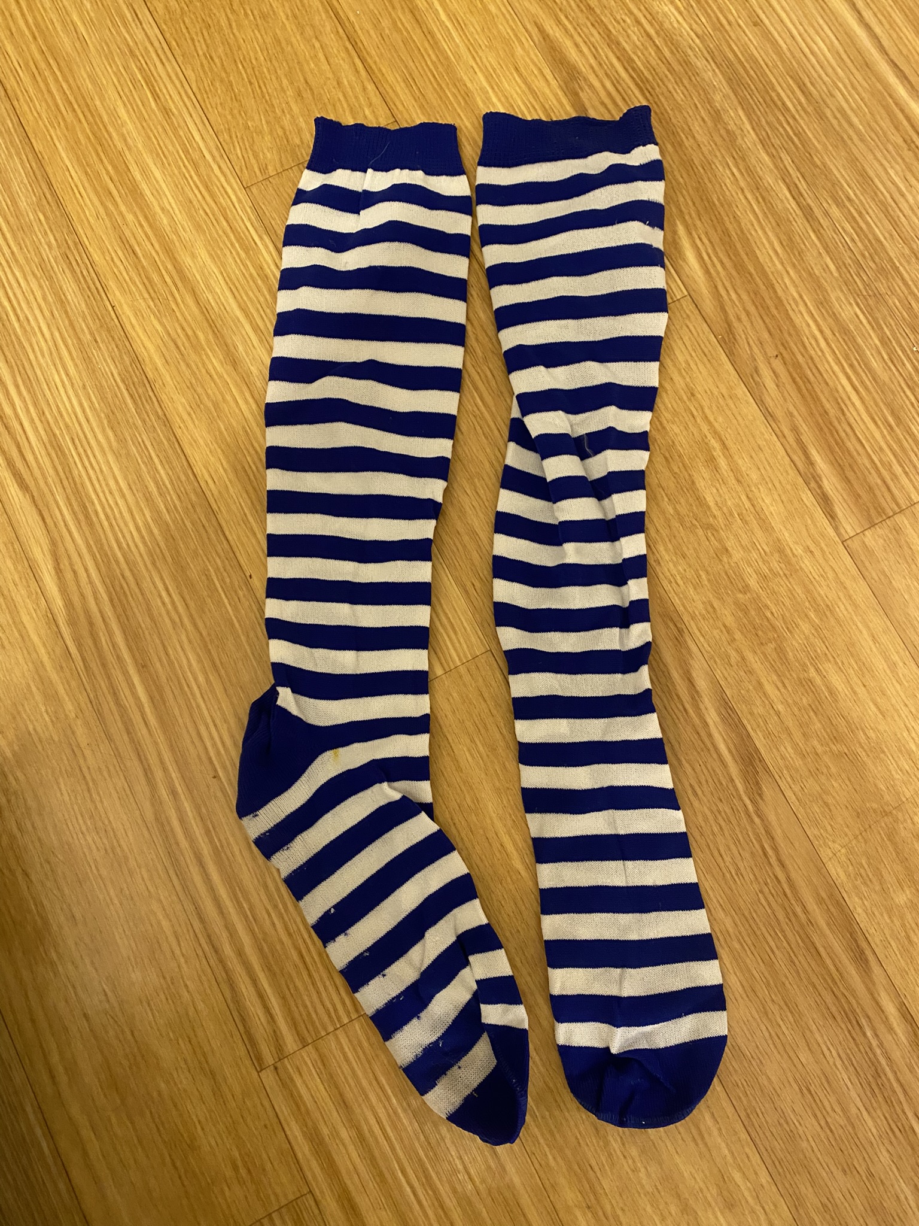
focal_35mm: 26
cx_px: 460
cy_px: 613
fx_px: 920
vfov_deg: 67.3
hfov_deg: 53.1
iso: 400
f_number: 1.8
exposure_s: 1/50
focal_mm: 4.25
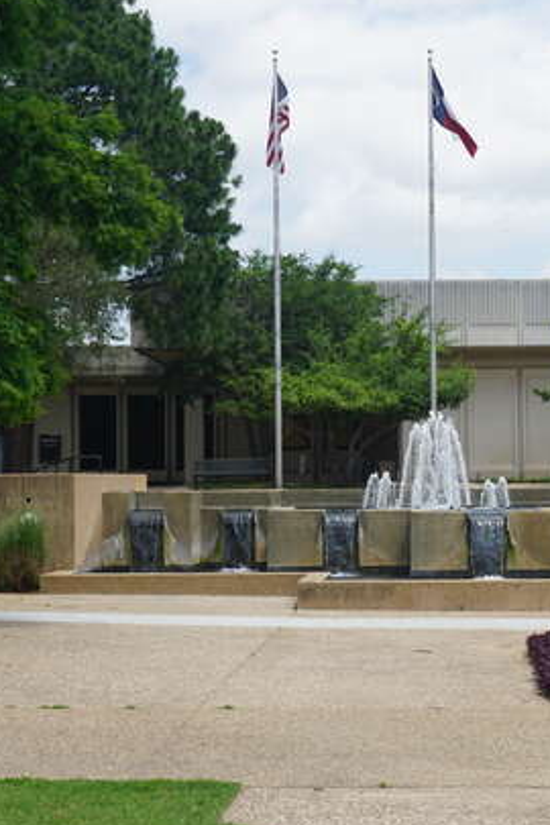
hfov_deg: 16.9
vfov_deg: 25.4
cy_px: 433
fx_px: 1833
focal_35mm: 80
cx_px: 444
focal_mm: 27
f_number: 11
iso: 100
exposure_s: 1/125
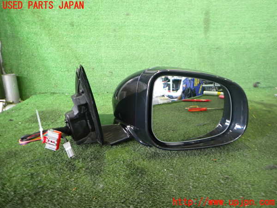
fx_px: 200
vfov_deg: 54.9
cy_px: 104
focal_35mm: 25
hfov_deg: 69.4
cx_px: 138
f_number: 2
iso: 320
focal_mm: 4.5
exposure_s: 1/30
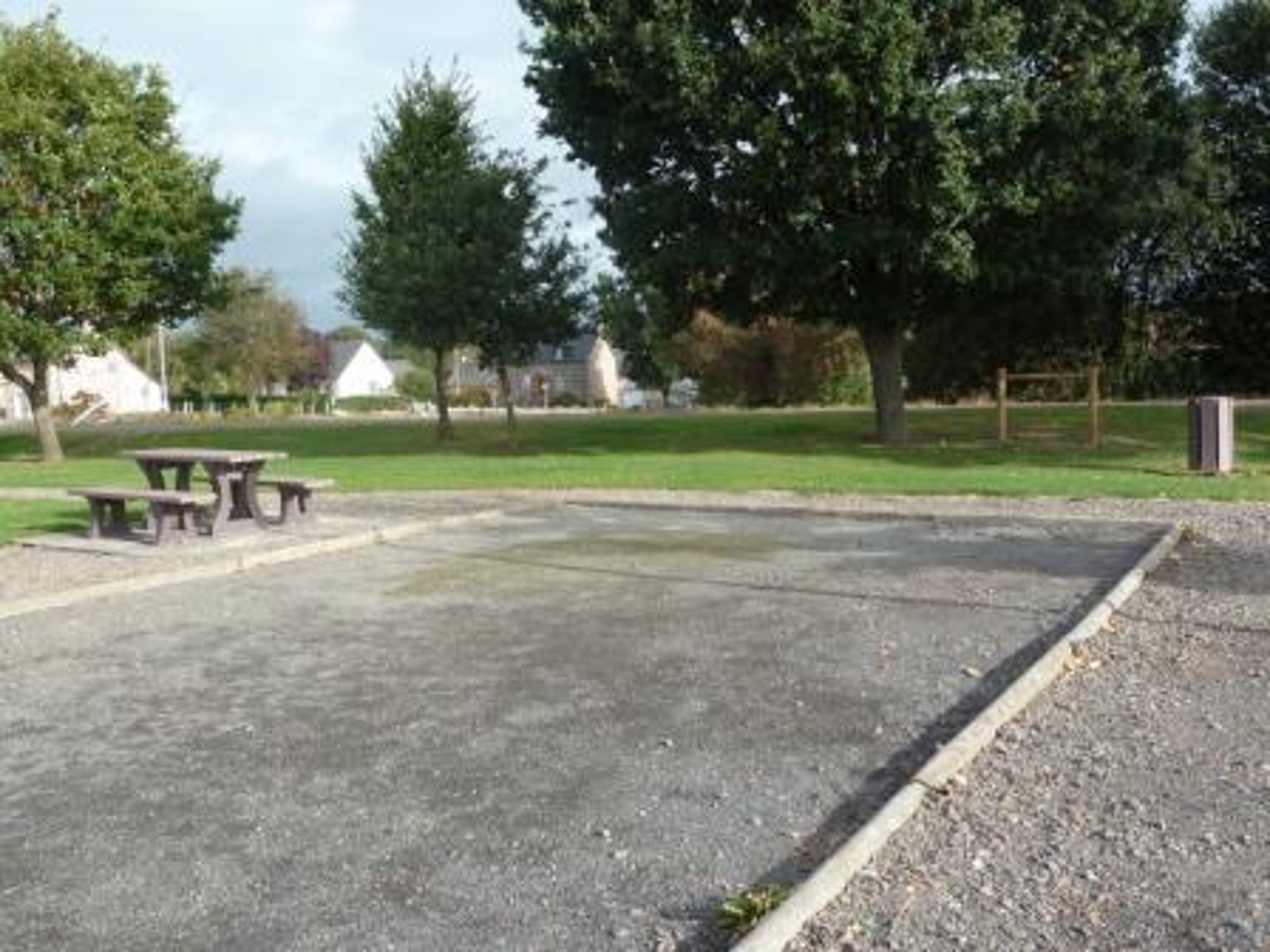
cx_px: 635
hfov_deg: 60.0
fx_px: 1101
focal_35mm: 30
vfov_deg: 46.8
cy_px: 476
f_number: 4.5
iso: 80
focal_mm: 5
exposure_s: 1/250
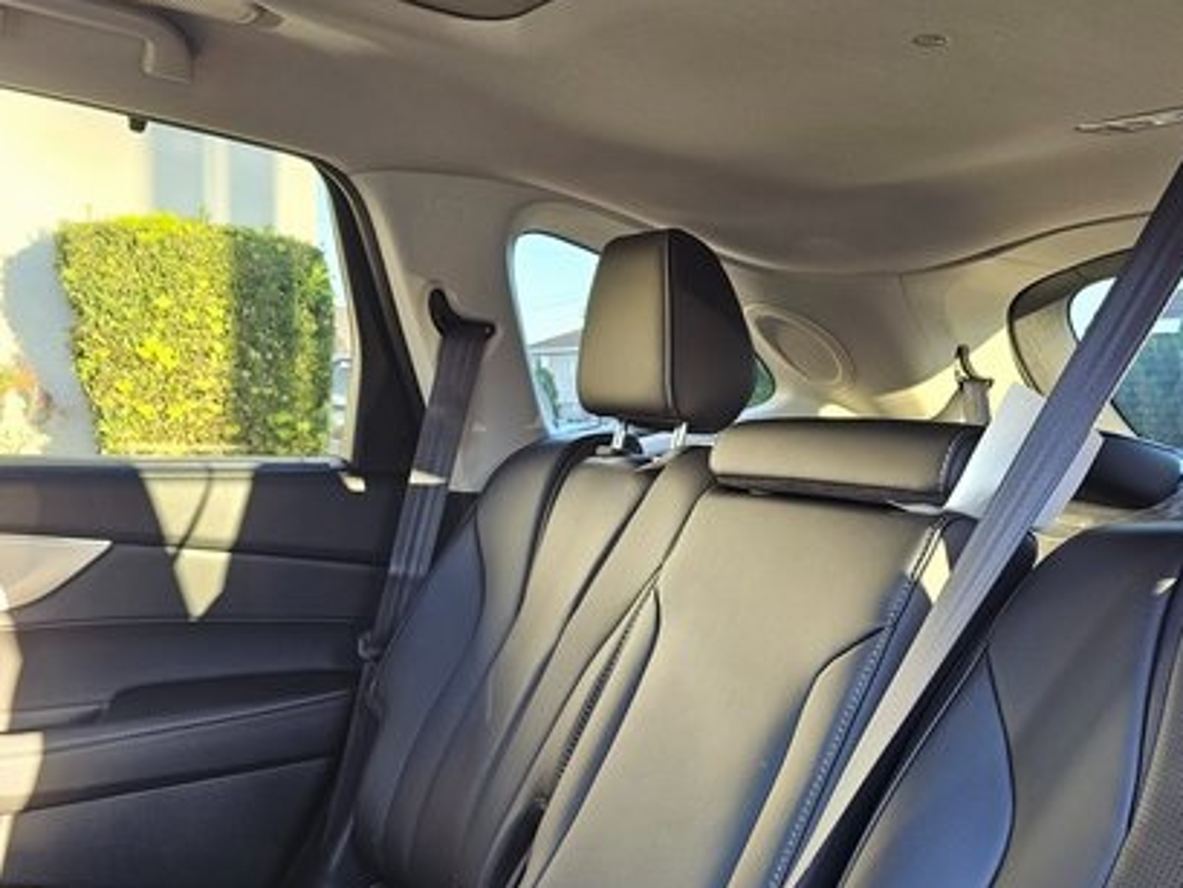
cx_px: 787
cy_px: 662
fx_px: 1231
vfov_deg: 38.7
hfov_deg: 50.4
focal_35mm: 36
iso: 250
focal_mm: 6.3
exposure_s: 1/120
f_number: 1.7
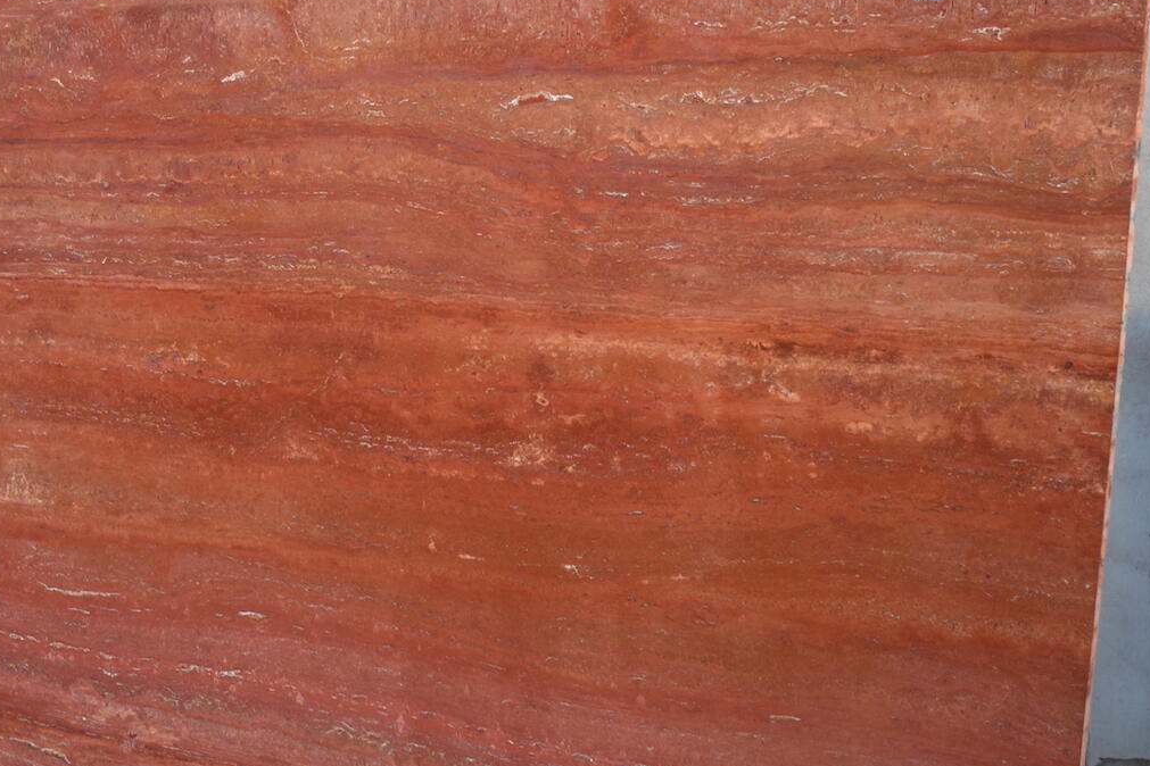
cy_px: 347
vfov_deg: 23.8
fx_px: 1821
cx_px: 337
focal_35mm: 57
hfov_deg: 34.5
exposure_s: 1/60
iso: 500
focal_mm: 20
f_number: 4
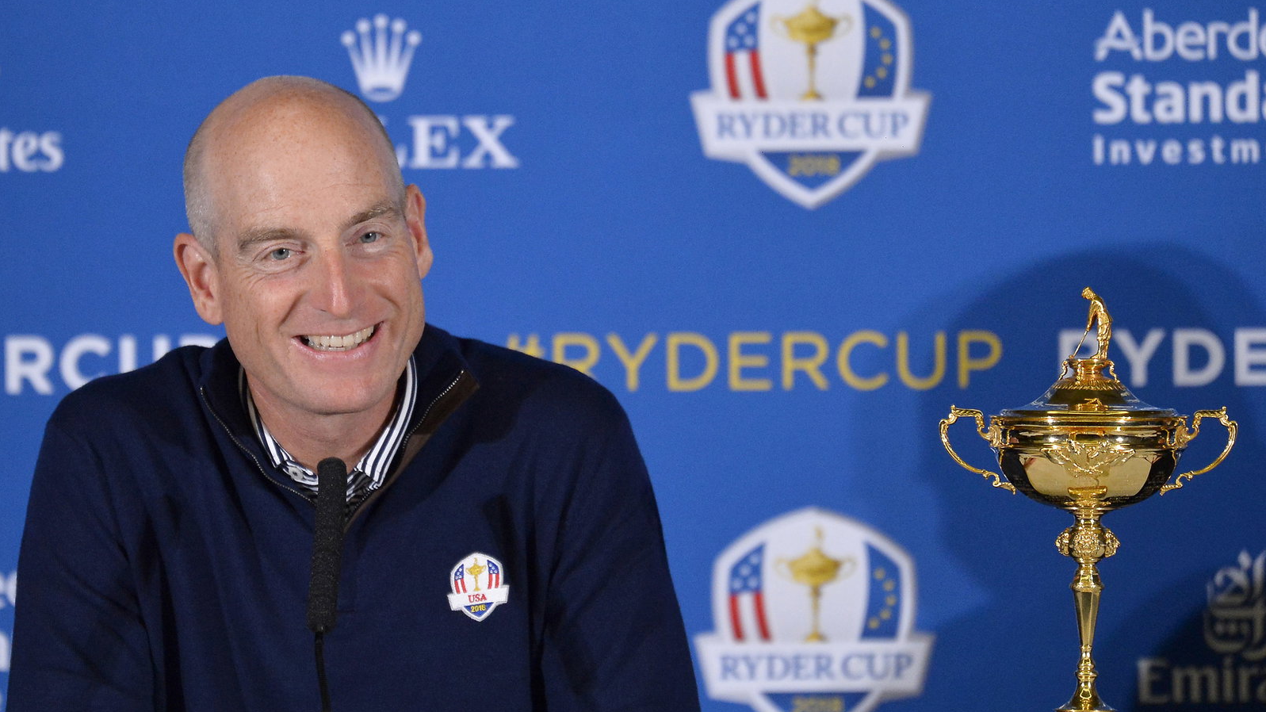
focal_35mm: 577
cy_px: 413
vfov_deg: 2.1
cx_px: 633
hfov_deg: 3.7
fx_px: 19368
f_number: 4
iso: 3200
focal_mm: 550
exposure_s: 1/320
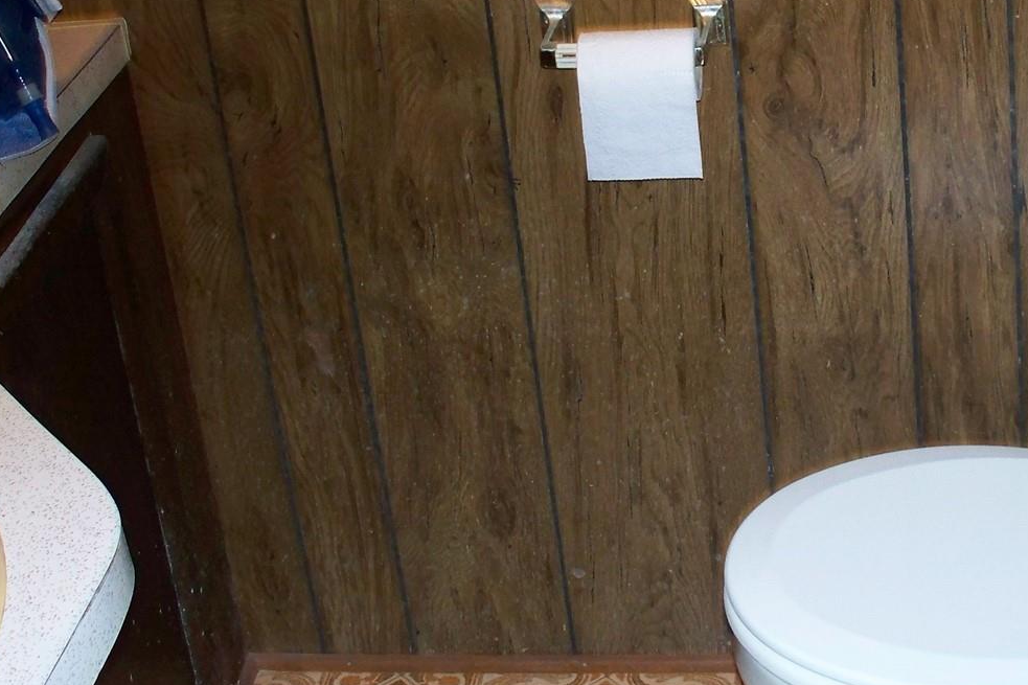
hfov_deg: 25.9
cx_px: 659
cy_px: 9
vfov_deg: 17.1
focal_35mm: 78
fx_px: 2227
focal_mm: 7.54
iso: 200
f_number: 2.8
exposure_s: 1/30
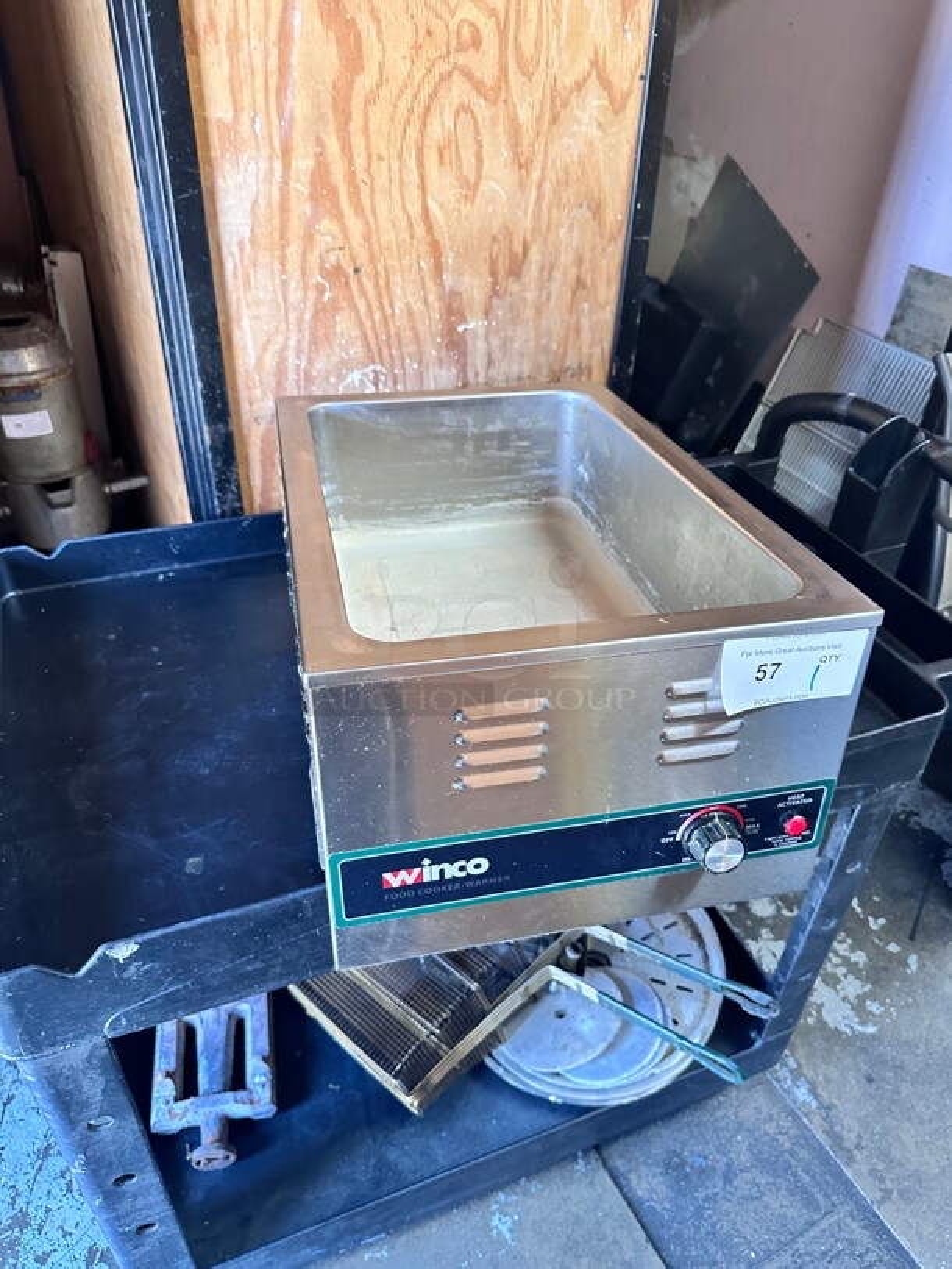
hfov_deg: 56.8
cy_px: 634
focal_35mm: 24
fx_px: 880
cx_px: 476
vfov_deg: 71.6
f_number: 1.78
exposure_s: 1/60
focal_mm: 6.86
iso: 400
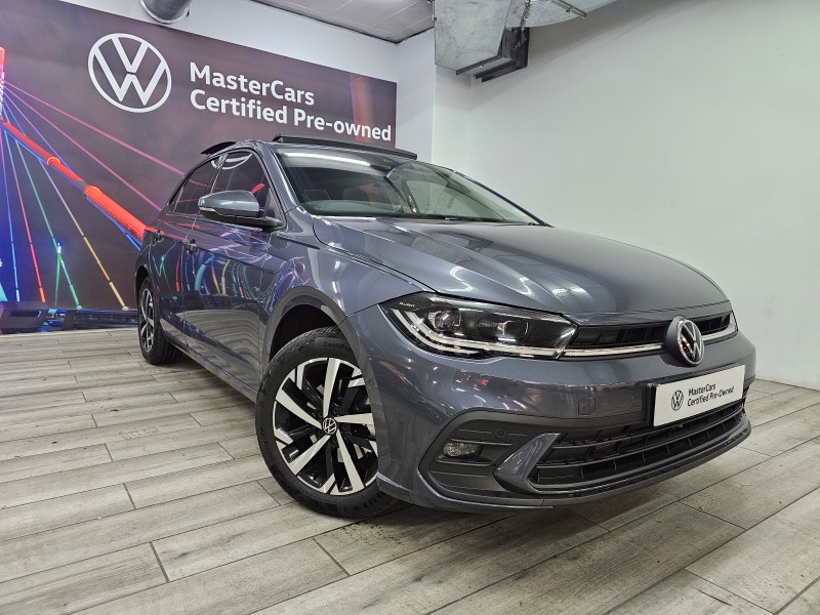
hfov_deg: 73.9
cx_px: 410
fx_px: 545
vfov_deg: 58.9
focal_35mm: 23
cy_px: 308
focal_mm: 6.3
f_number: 1.7
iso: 500
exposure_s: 1/100
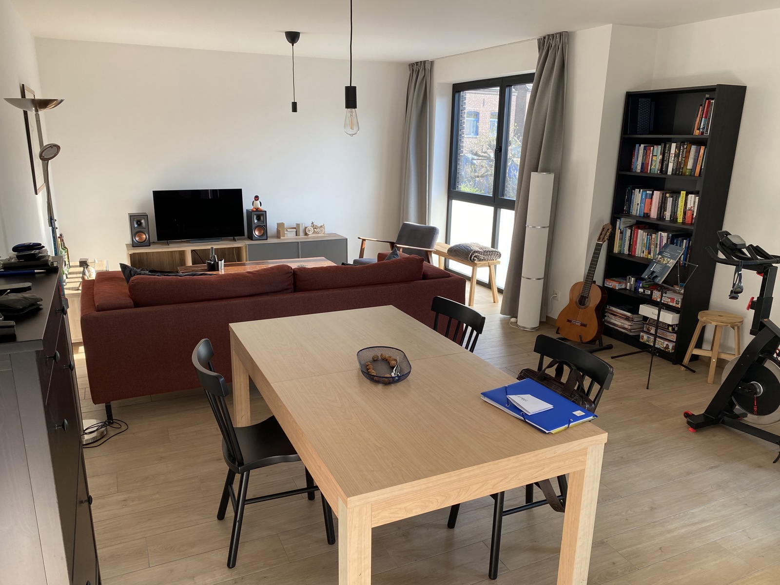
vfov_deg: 53.1
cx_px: 390
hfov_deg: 67.3
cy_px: 292
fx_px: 586
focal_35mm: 26
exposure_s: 1/122
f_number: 1.8
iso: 32
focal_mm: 4.25
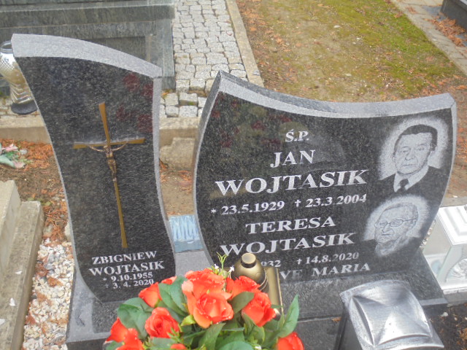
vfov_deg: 37.7
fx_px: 513
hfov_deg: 49.0
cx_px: 234
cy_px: 175
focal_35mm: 38
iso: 100
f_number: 4.2
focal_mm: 6.9
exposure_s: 1/40
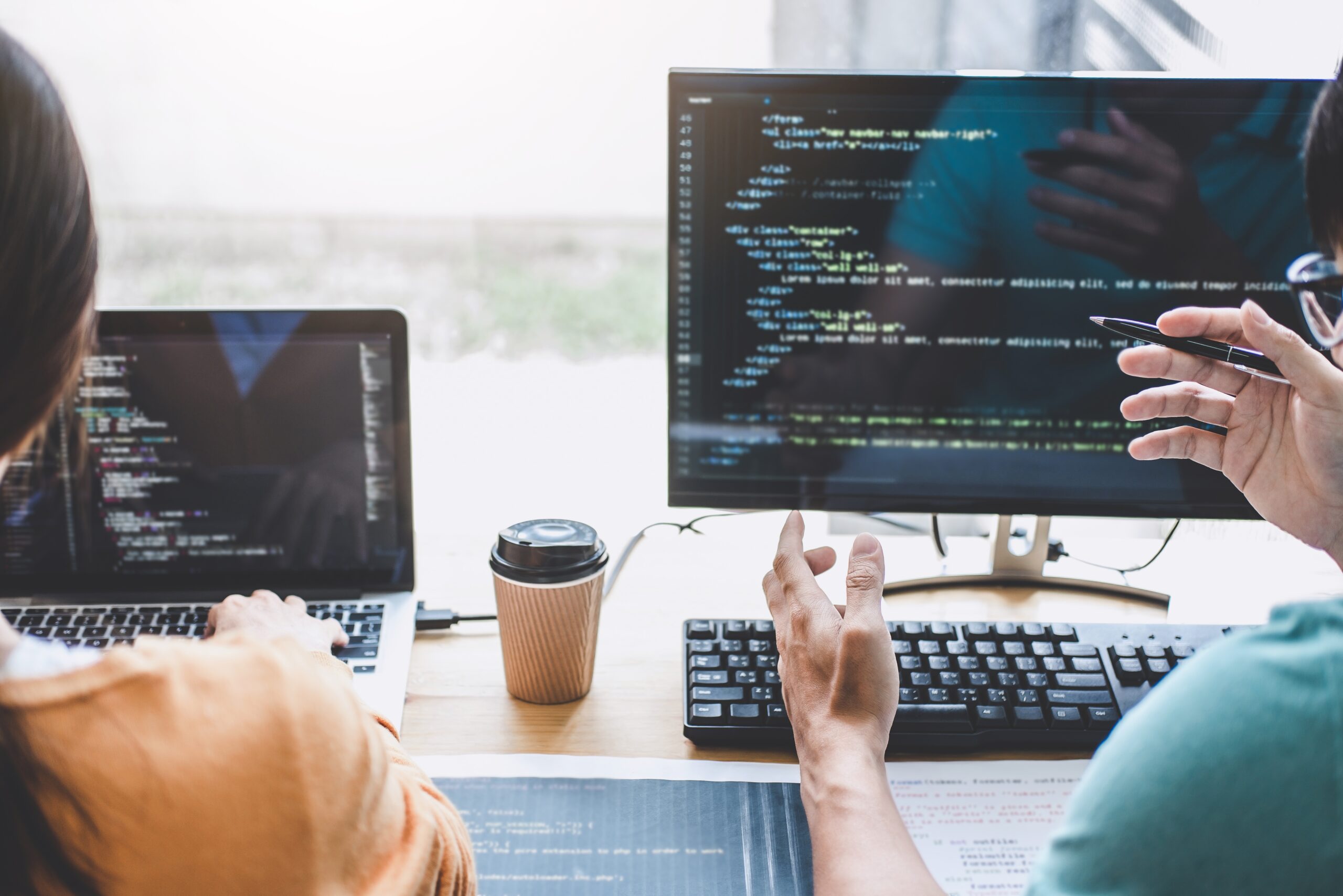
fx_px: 1977
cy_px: 448
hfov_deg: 37.5
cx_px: 672
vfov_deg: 25.5
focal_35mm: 53
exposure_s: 1/80
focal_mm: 35
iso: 200
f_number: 2
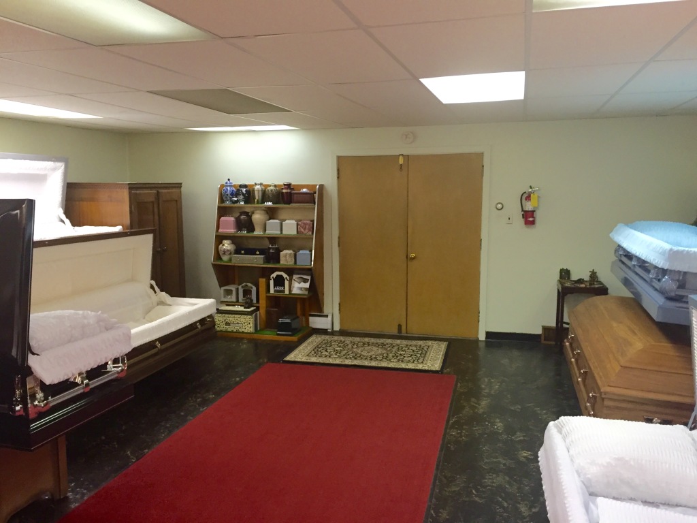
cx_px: 348
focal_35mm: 29
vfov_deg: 48.2
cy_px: 262
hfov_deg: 61.7
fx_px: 584
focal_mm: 4.15
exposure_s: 1/30
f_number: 2.2
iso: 125
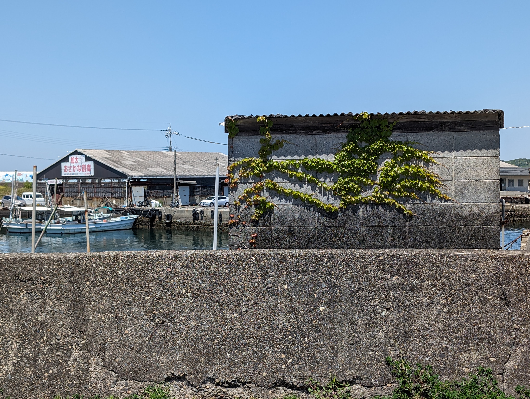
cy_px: 200
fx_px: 751
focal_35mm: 49
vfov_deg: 29.7
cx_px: 265
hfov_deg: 38.9
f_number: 1.68
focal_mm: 6.9
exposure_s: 1/1019
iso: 19
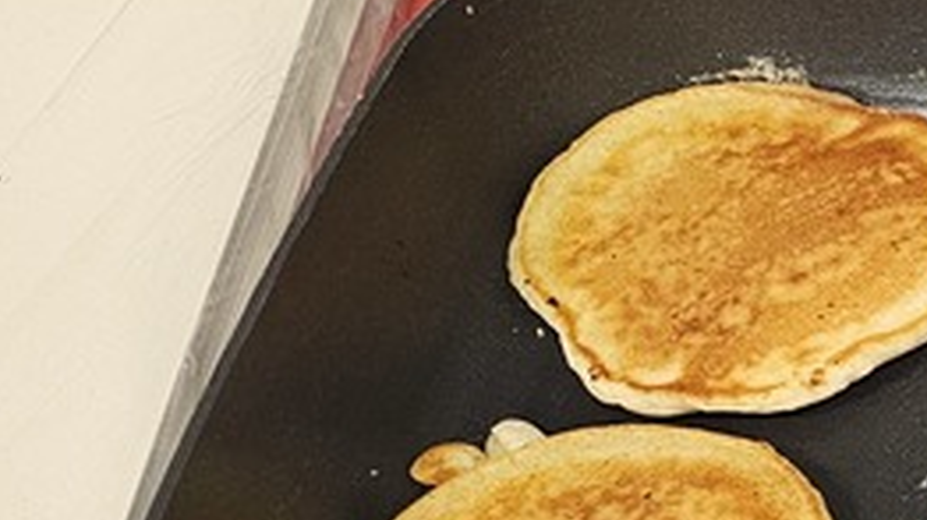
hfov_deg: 17.1
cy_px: 552
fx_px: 2407
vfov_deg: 12.2
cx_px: 1766
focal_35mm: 98
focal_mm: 6.3
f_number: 1.7
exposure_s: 1/90.1
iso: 500
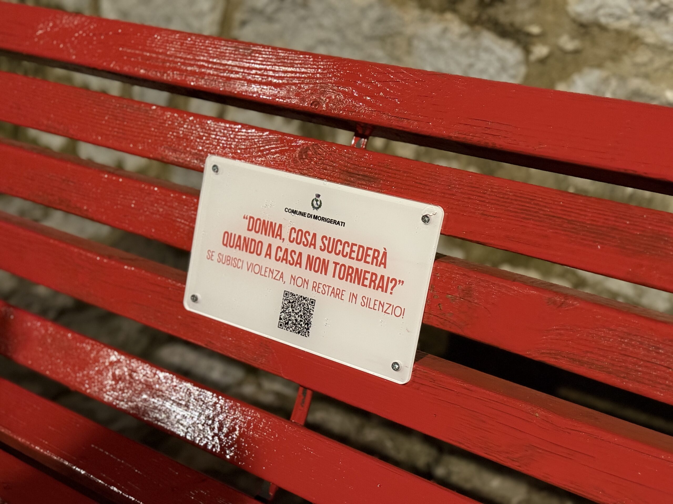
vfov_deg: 30.3
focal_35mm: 48
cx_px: 336
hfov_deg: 39.7
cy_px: 252
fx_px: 933
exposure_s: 1/25
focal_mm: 6.76
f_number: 1.78
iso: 500
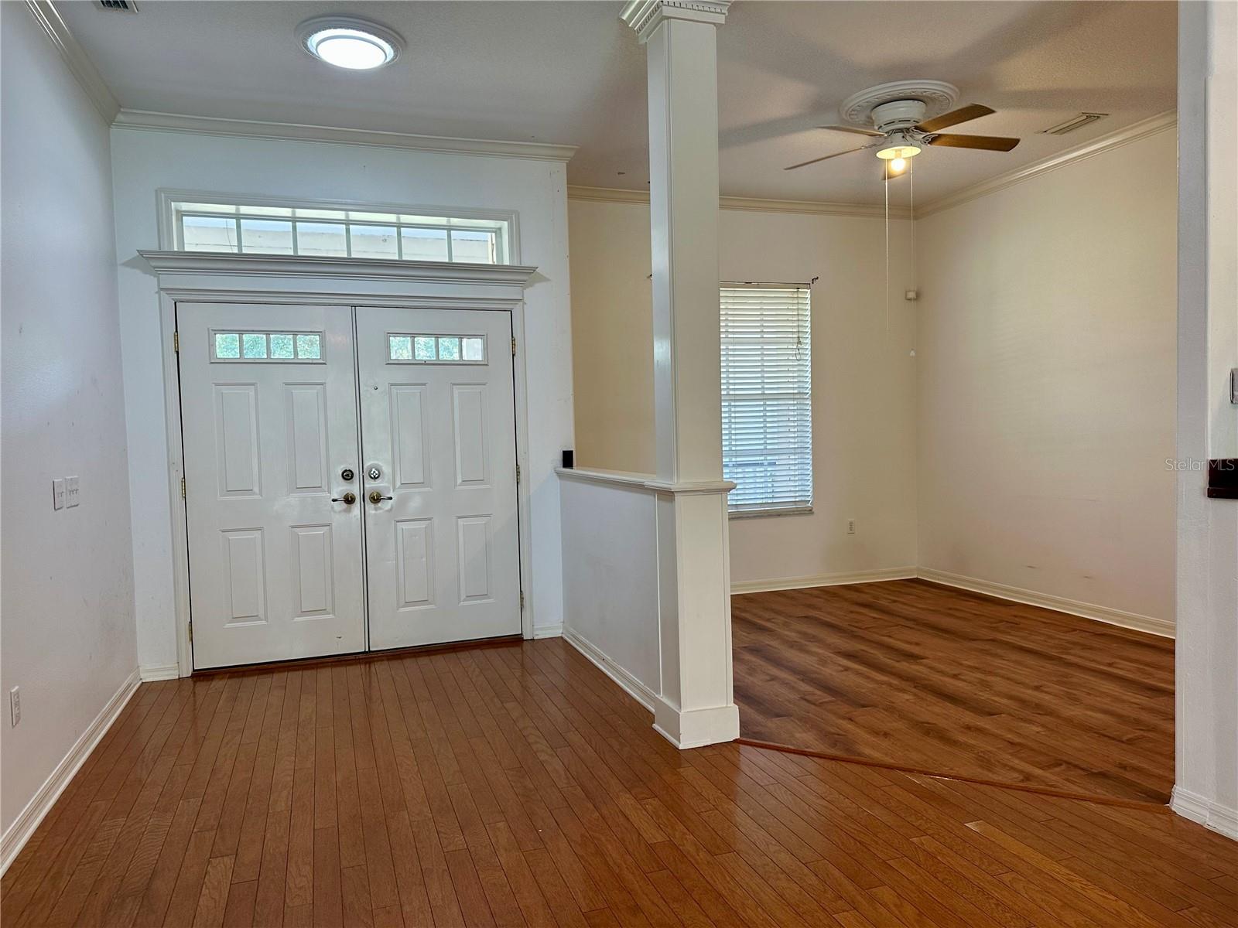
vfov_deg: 56.8
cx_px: 619
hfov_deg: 71.6
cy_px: 464
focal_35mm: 24
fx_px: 858
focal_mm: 6.86
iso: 125
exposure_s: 1/120
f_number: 1.78
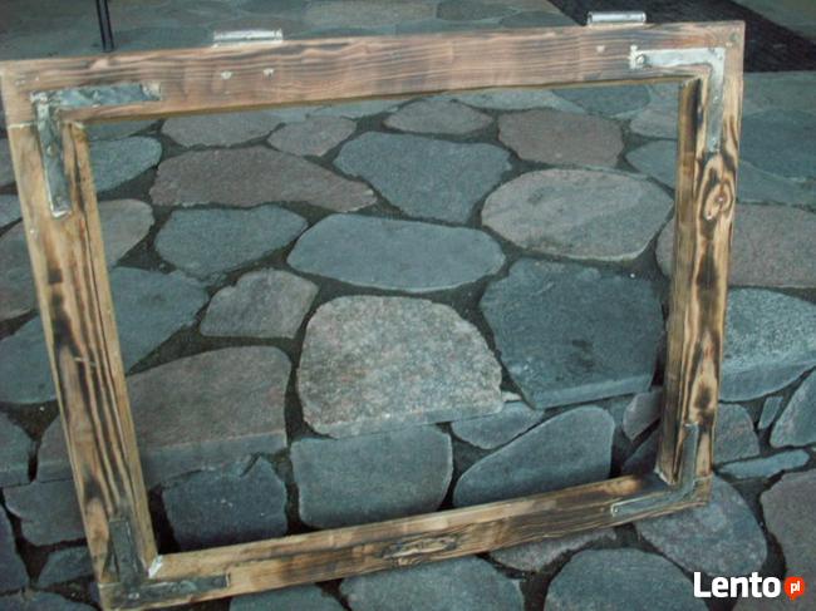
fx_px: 825
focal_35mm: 35
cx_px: 408
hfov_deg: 52.6
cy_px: 306
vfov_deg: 40.7
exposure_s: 1/40
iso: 100
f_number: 2.8
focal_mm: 5.86
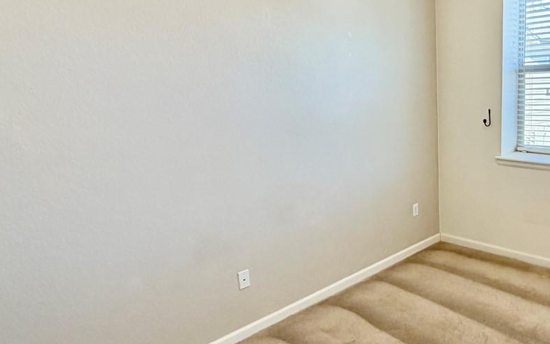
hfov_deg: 58.7
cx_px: 430
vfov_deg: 41.9
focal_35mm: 30
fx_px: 450
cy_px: 171
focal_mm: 2.22
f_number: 2.2
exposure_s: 1/121
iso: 160
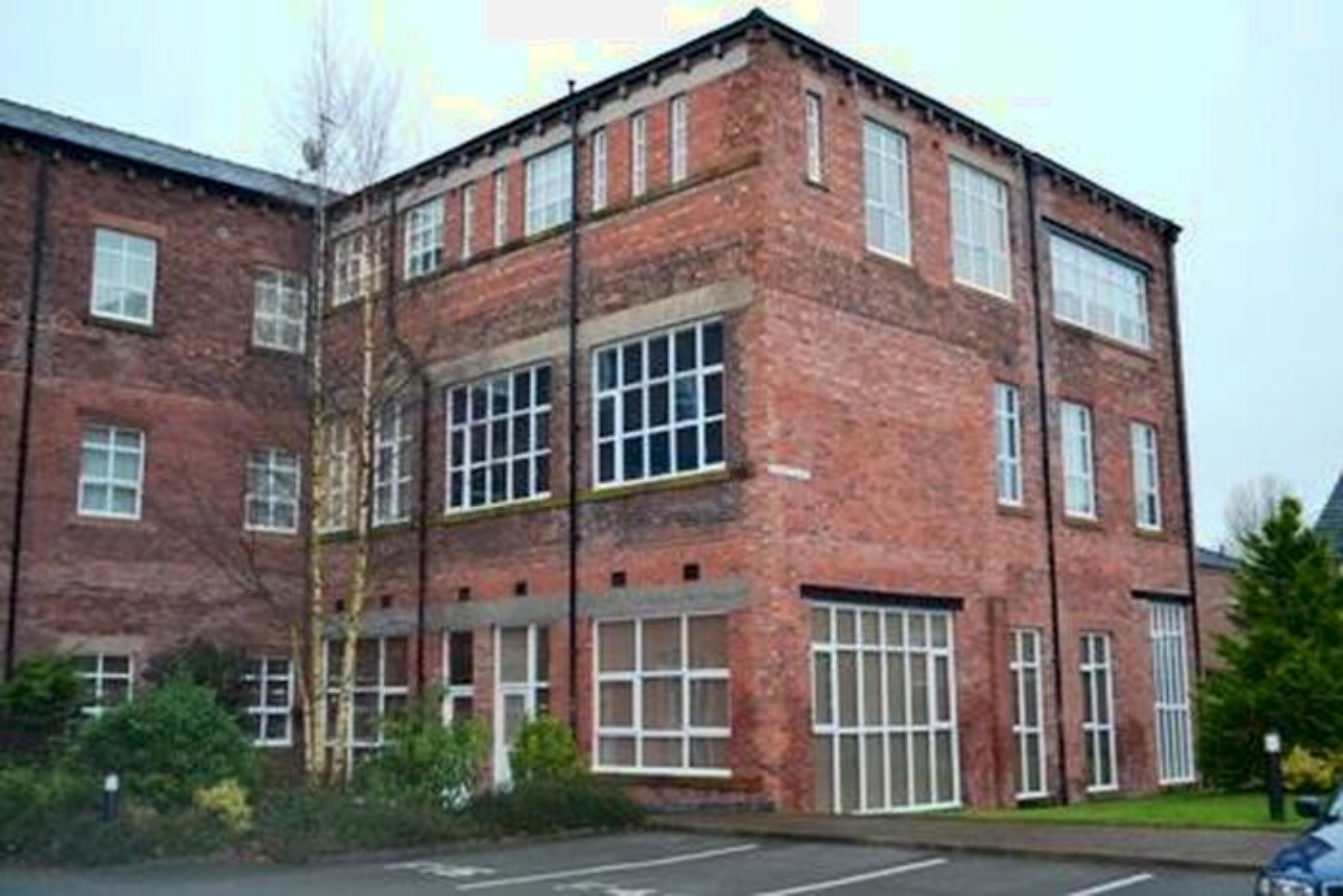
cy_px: 448
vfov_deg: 34.2
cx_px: 672
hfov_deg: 49.5
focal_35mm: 39
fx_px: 1455
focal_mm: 26
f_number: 4.2
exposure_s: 1/60
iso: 1250
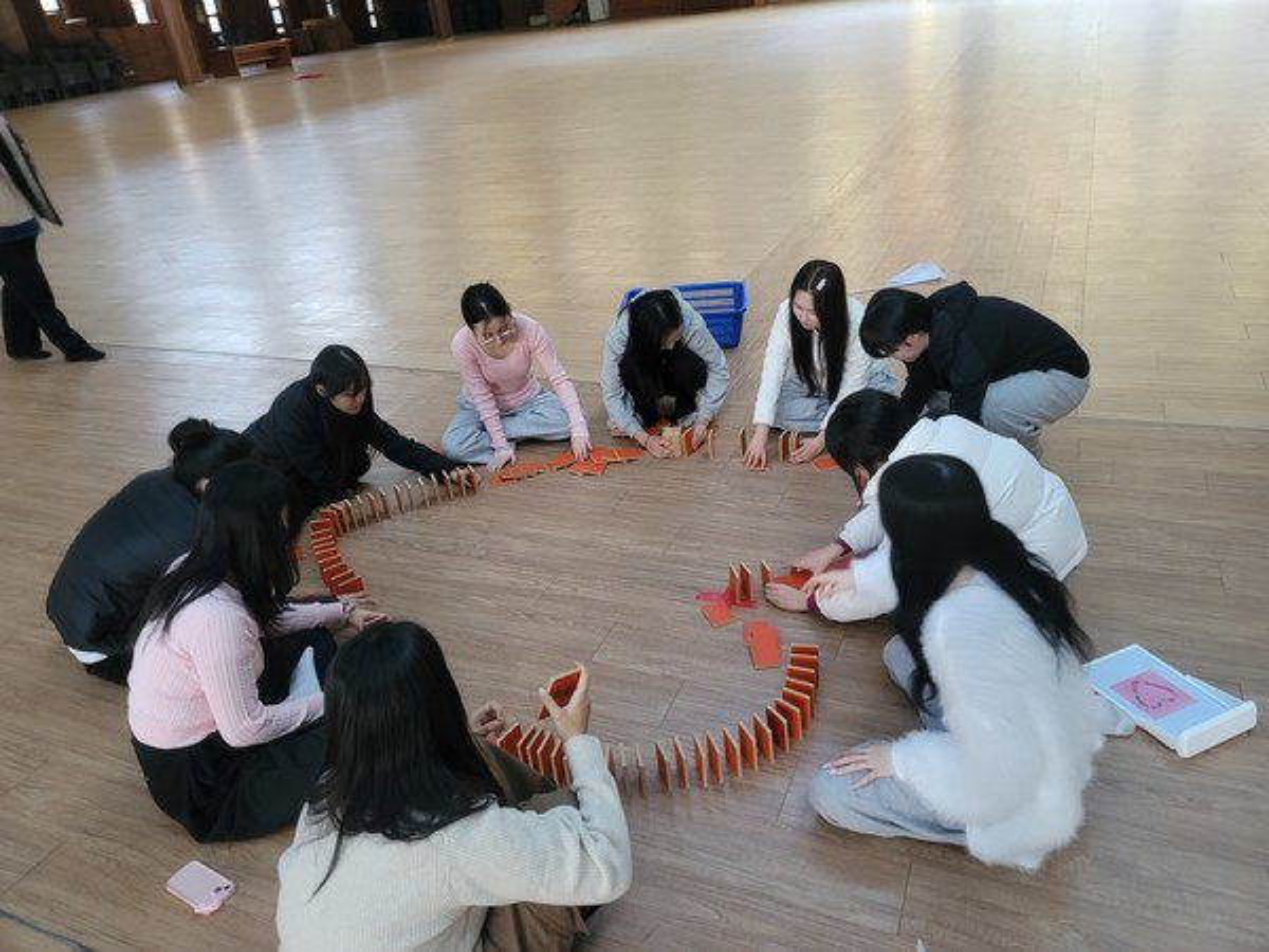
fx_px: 916
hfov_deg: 69.4
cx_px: 634
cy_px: 476
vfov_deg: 54.9
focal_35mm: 25
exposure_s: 1/40
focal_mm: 7
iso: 500
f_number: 1.8
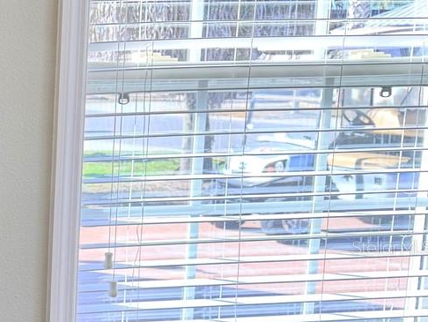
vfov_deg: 18.5
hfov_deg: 20.1
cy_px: 247
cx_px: -269
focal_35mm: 79
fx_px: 977
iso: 100
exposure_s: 1/191
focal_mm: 6.76
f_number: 1.78
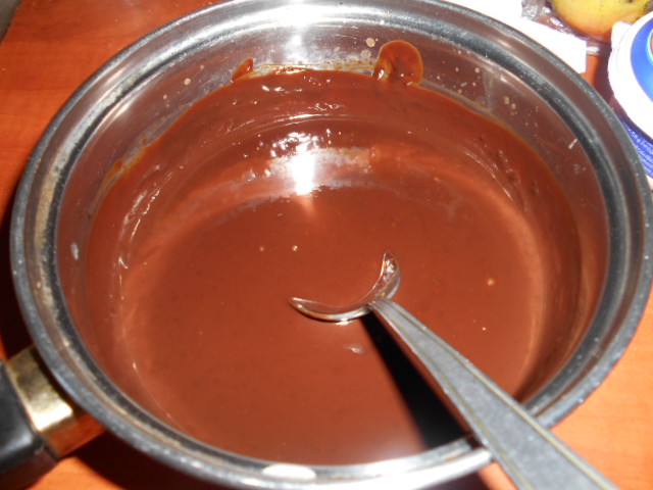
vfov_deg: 53.1
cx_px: 326
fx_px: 490
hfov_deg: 67.3
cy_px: 245
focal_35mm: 26
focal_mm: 4.6
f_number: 3.2
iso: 80
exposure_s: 1/25
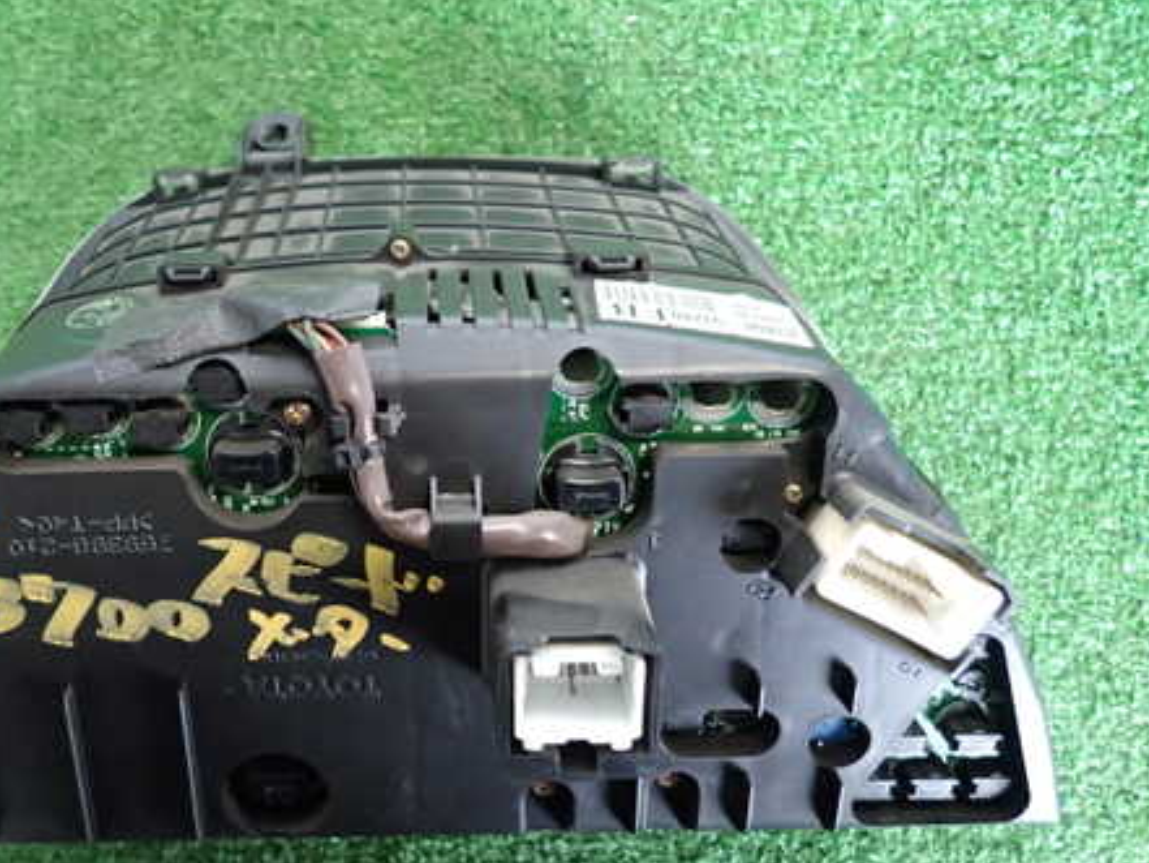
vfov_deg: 41.6
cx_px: 417
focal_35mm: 34
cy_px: 519
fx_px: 1129
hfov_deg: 53.2
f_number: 2
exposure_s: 1/30
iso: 500
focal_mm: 4.5
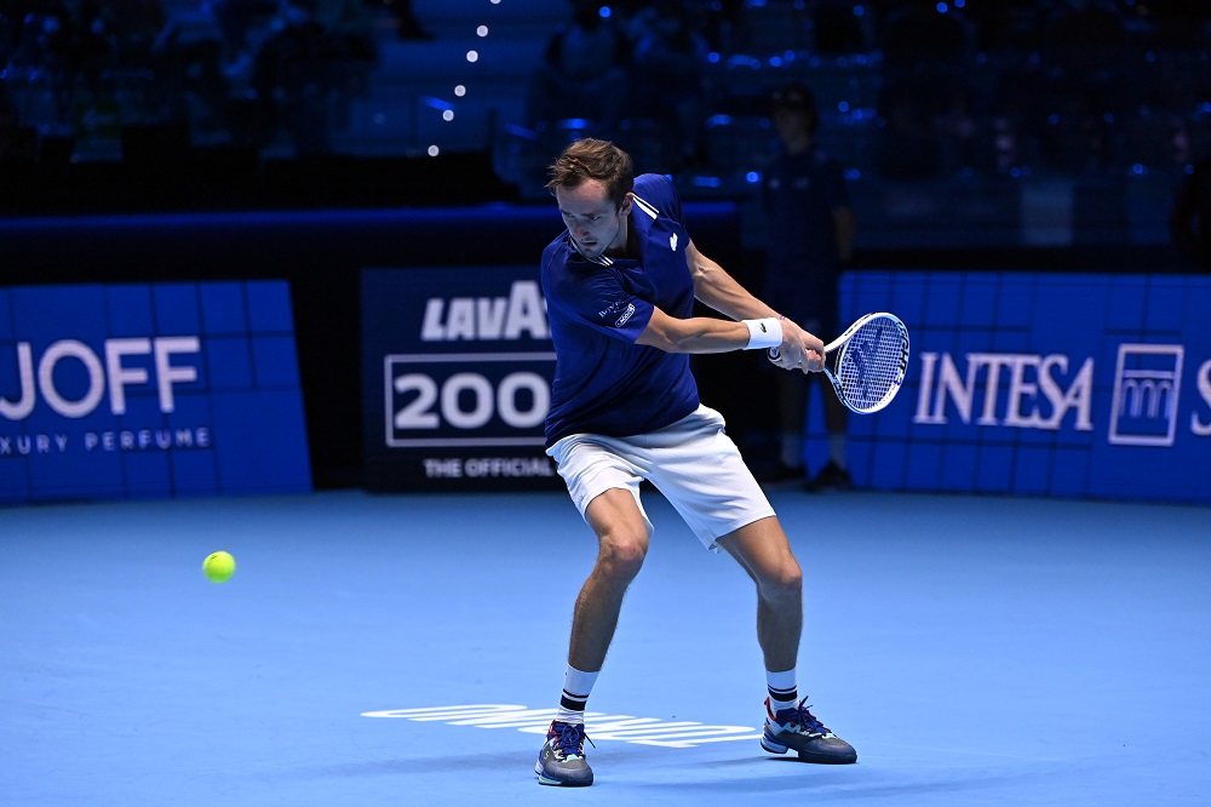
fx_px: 6053
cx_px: 606
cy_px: 404
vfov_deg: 7.6
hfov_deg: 11.4
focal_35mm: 180
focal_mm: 180
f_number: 4
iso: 4000
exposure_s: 1/1250
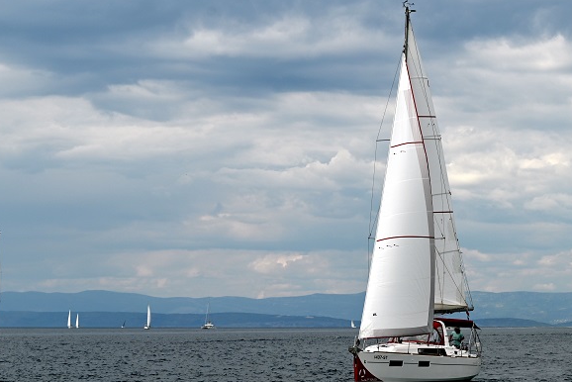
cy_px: 134
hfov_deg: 17.8
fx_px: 1828
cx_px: 348
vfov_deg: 11.9
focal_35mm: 115
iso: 100
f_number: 8
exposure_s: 1/800
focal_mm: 70
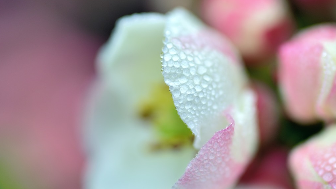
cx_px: 167
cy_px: 93
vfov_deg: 12.7
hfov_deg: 22.4
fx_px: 847
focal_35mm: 95
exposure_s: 1/100
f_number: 5.6
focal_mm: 90
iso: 280
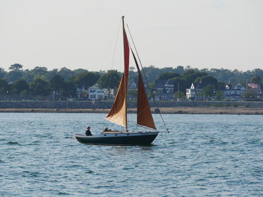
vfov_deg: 5.5
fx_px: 2068
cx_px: 132
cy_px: 98
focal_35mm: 272
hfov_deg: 7.3
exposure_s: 1/1000
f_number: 6.3
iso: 200
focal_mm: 136
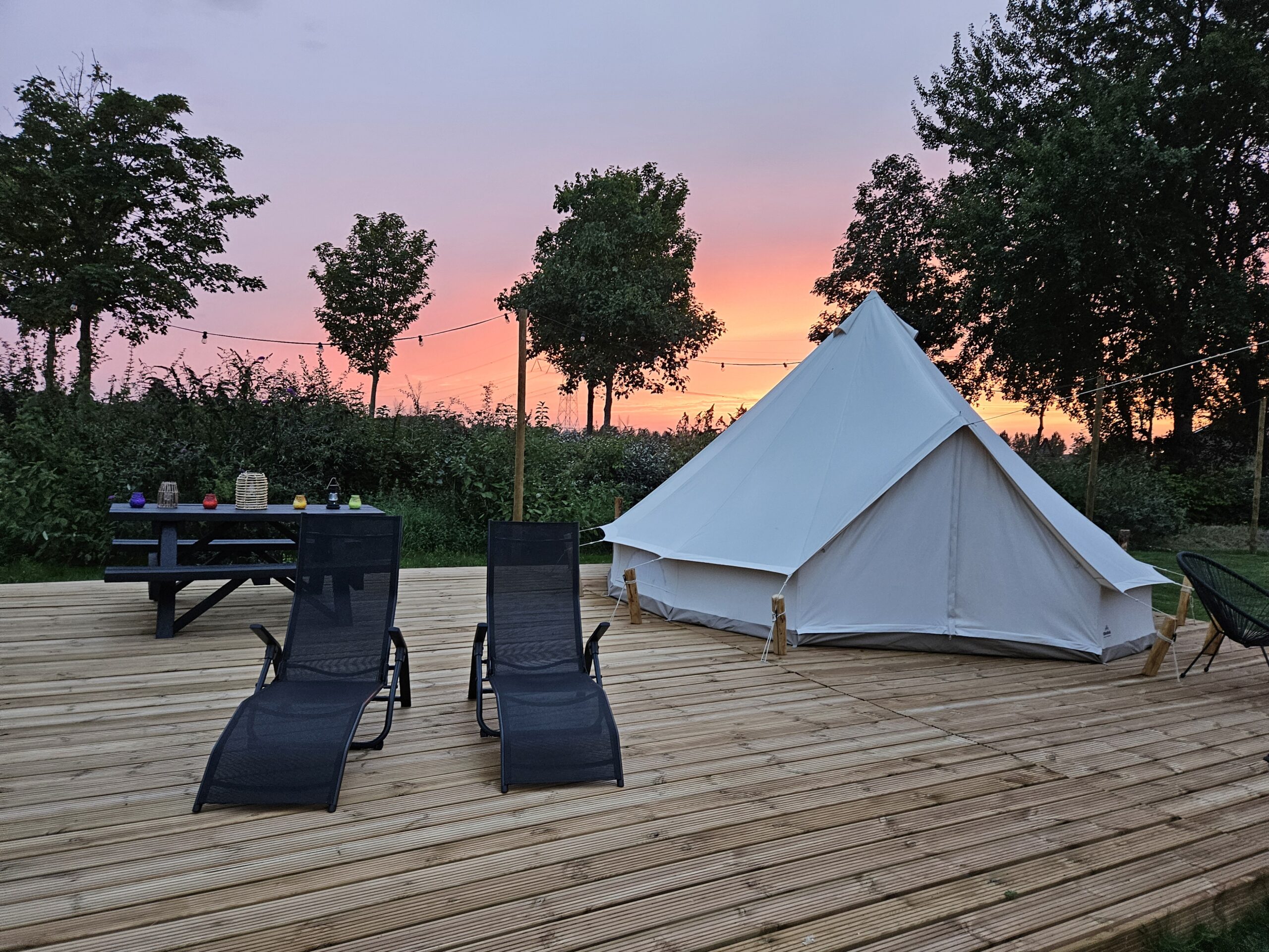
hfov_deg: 73.9
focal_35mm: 23
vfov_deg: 58.9
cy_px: 476
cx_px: 634
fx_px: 843
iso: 250
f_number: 1.8
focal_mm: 5.4
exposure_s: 1/142
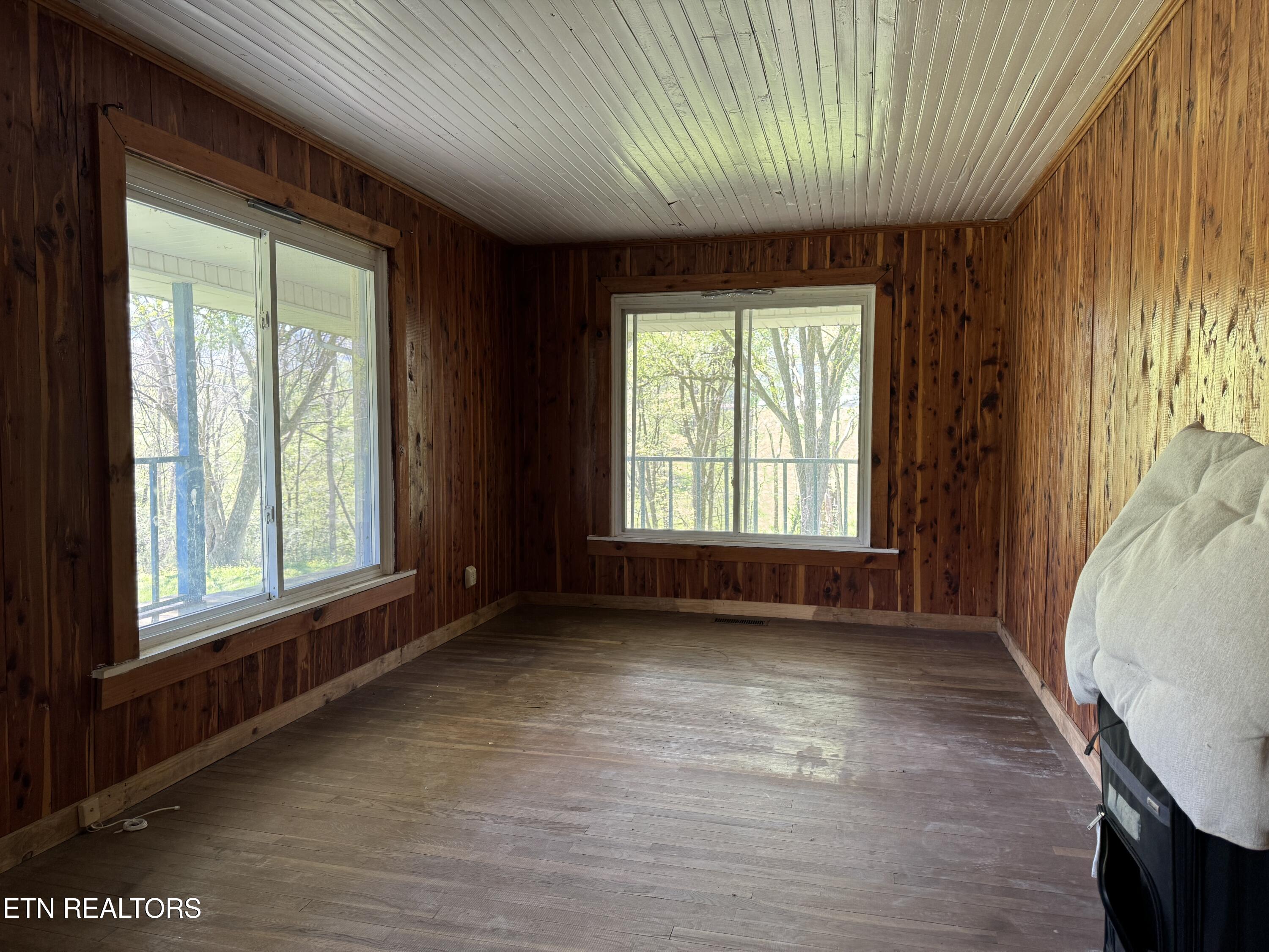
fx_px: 880
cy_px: 476
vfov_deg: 56.8
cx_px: 634
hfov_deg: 71.6
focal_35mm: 24
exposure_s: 1/121
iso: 125
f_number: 1.78
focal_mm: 6.76
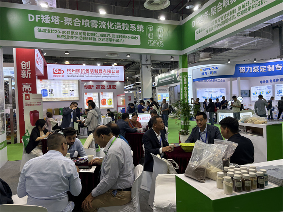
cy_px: 106
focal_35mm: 26
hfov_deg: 67.3
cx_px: 142
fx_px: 213
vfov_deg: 53.1
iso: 40
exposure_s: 1/100
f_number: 1.6
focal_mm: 5.96
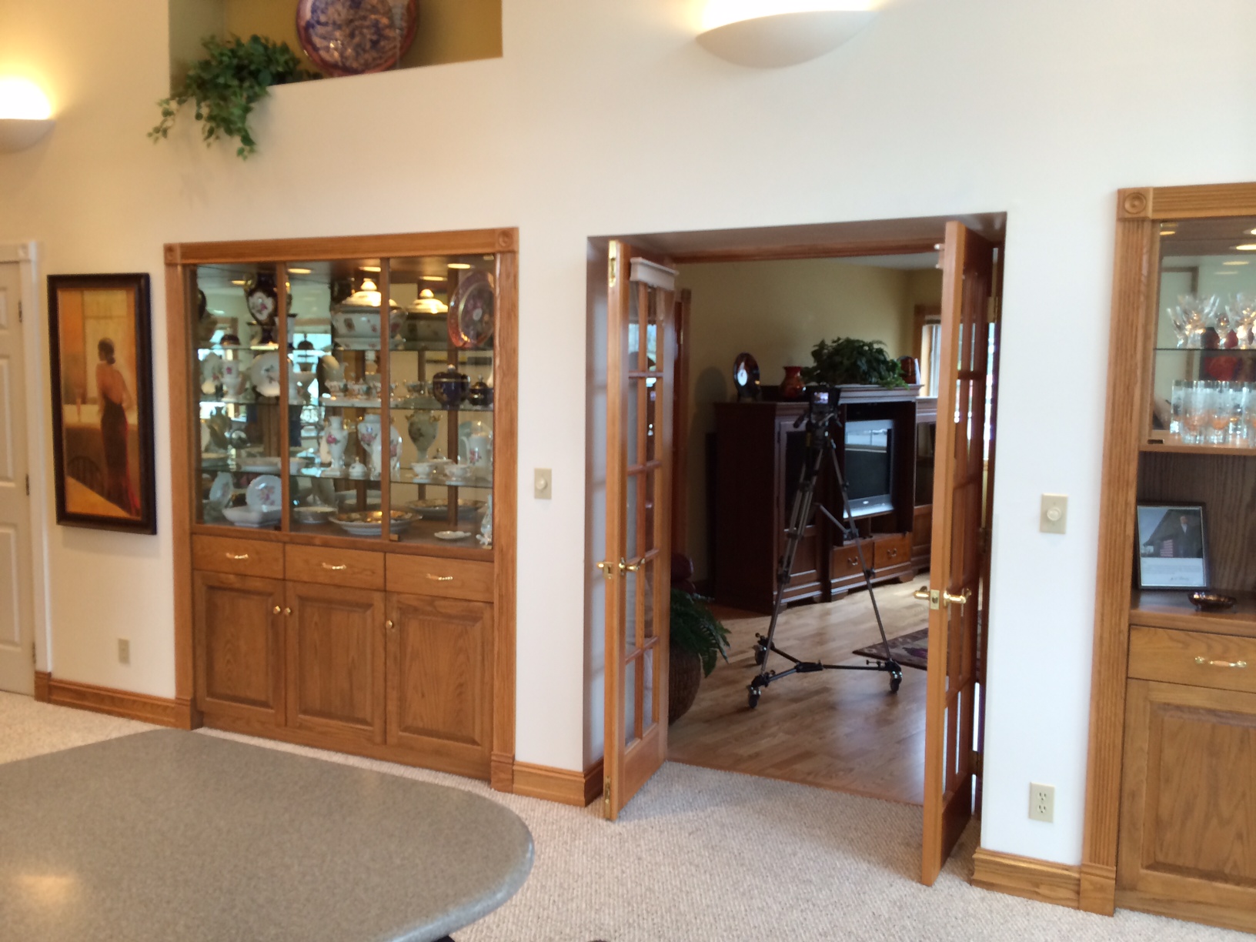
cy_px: 471
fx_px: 1089
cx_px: 628
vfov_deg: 46.8
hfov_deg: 60.0
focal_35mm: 30
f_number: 2.2
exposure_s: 1/30
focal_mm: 4.12
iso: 64
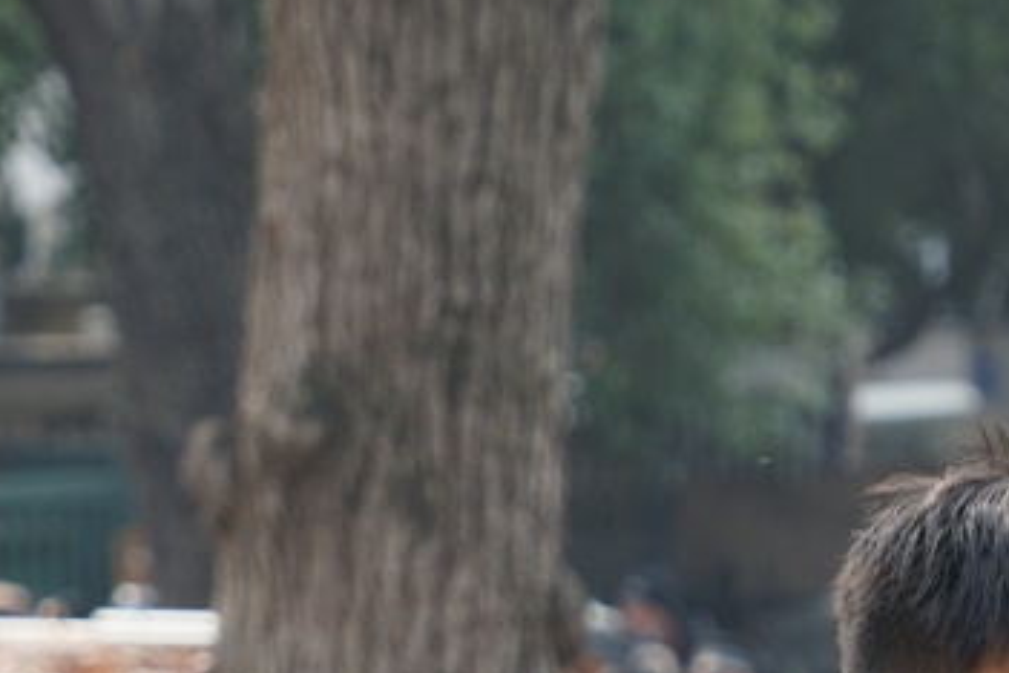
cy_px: 1081
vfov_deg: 2.6
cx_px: 641
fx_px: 15050
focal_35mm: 537
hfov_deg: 3.8
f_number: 8
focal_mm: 157
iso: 200
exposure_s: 1/160
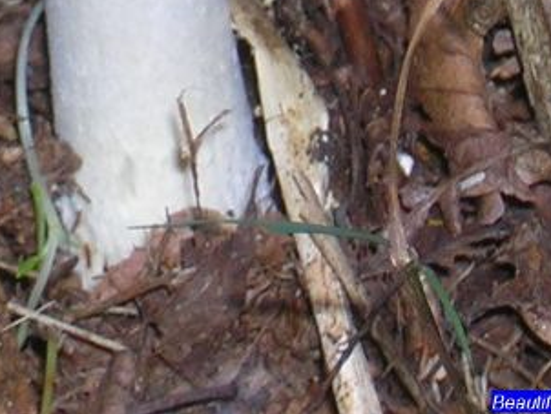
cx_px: 47
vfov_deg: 4.0
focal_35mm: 366
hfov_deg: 5.4
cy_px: -285
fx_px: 5830
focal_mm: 14.1
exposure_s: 1/60.1
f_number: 4.7
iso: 100
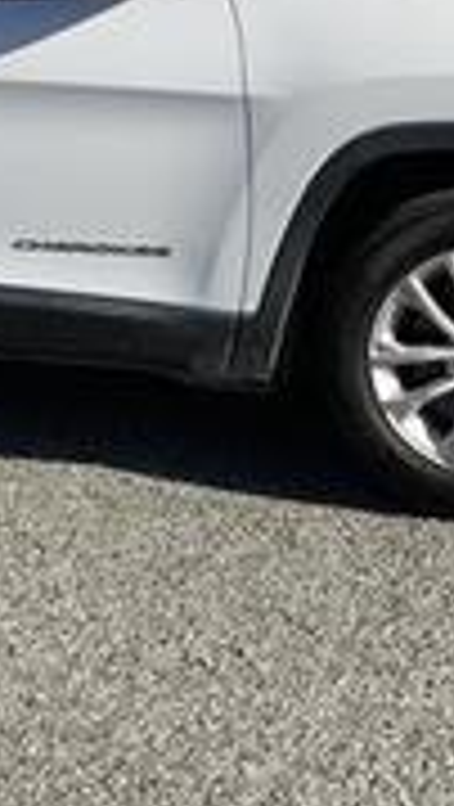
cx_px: 22
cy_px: 315
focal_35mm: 95
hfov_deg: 12.6
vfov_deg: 22.4
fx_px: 2028
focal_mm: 3.3
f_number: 2.4
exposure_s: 1/1631
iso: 25
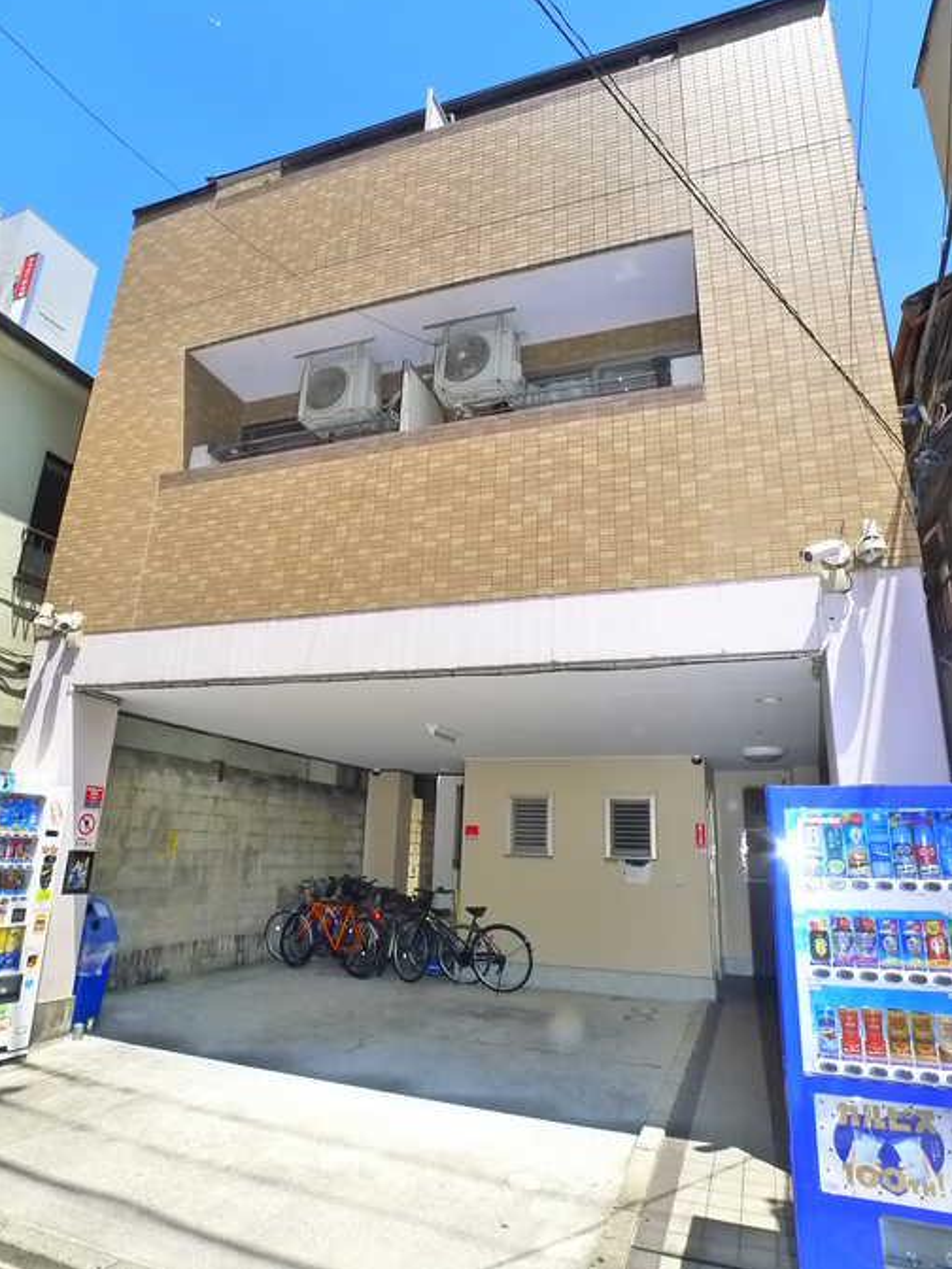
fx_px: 917
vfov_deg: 69.4
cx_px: 462
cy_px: 614
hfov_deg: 54.9
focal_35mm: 25
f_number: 4
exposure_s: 1/500
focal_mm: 5.1
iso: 400
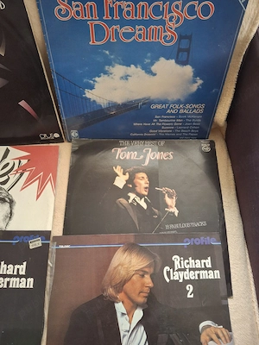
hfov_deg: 54.9
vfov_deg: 69.4
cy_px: 172
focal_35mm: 25
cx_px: 130
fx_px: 249
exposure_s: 1/33
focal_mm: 4.69
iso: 250
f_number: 1.8
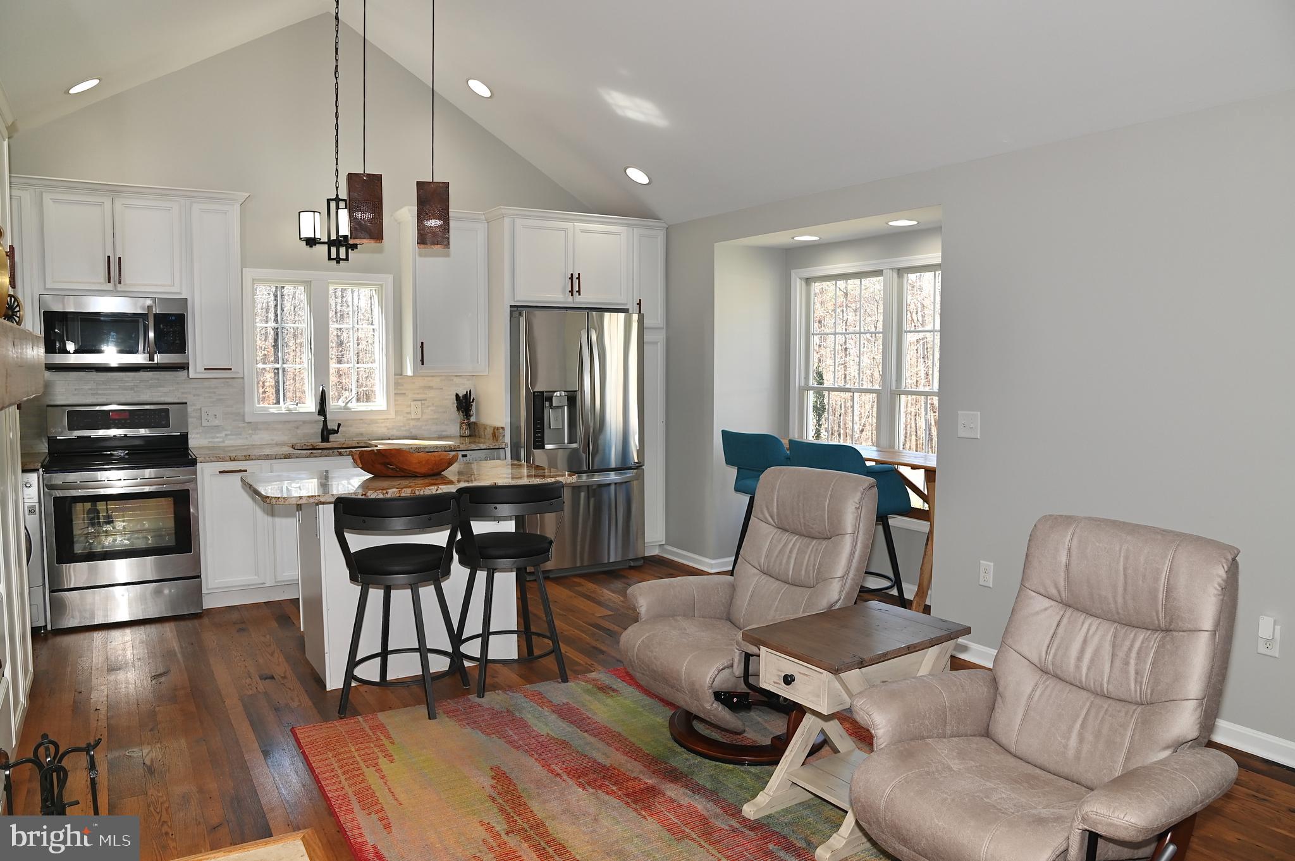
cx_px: 648
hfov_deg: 73.8
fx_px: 863
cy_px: 430
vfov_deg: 53.1
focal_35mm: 24
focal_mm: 24
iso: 400
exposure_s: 1/60
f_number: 8
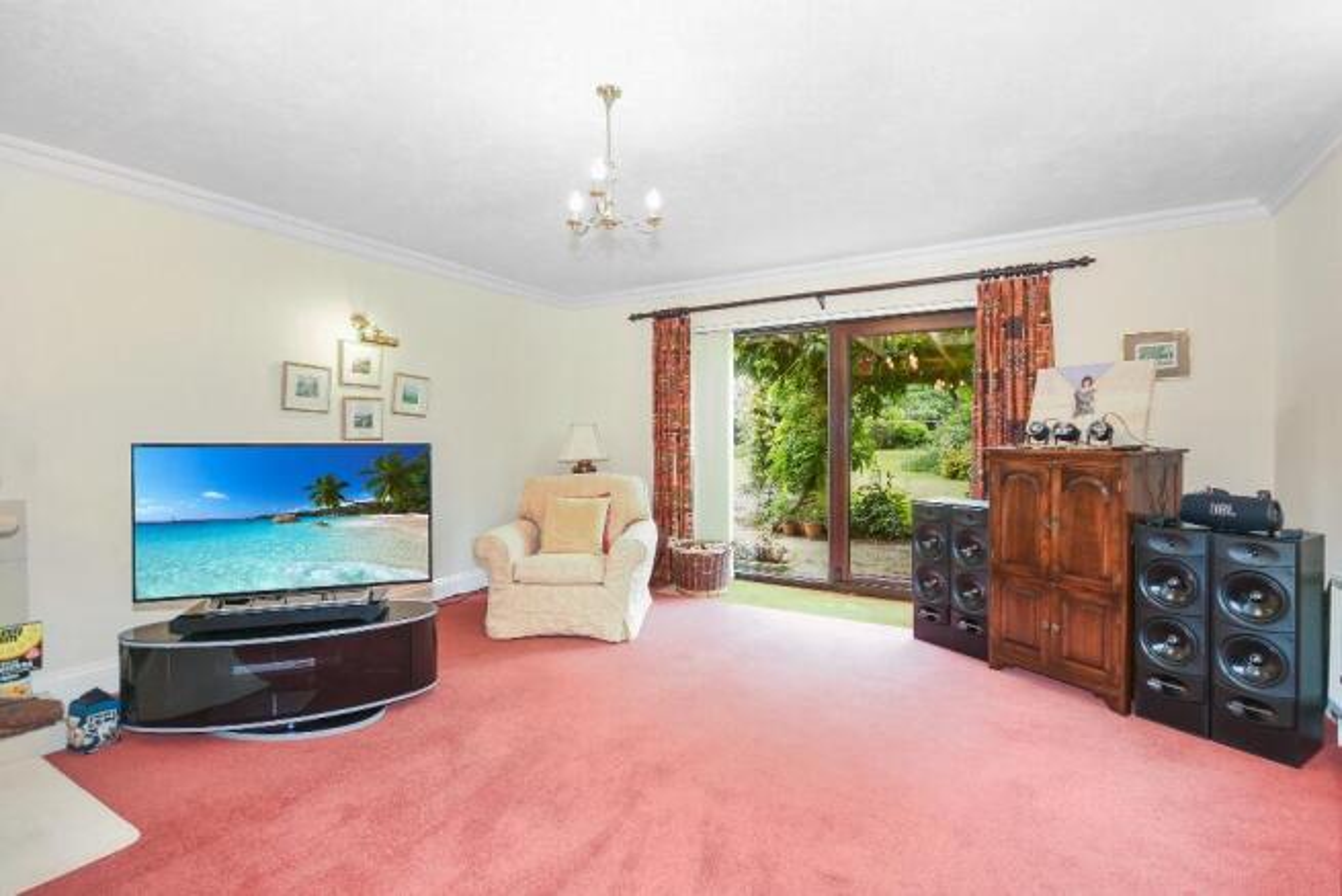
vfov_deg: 77.4
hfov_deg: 100.4
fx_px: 559
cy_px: 448
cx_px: 671
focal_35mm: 15
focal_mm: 10
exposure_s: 1/10
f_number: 4
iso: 100
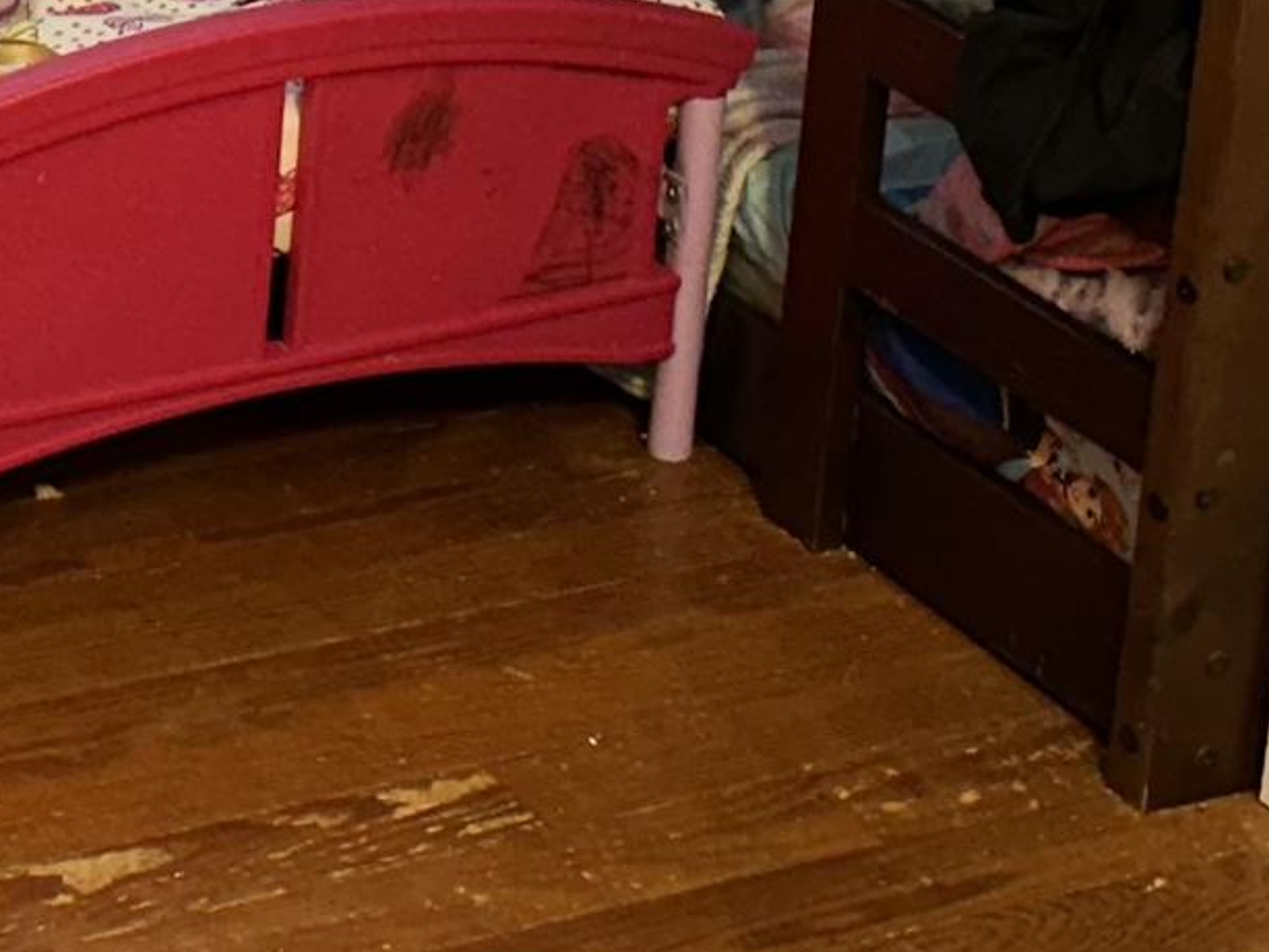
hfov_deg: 16.0
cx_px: -81
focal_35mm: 120
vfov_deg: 12.0
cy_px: -275
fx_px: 4401
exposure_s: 1/60
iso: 400
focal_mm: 6.86
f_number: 1.78
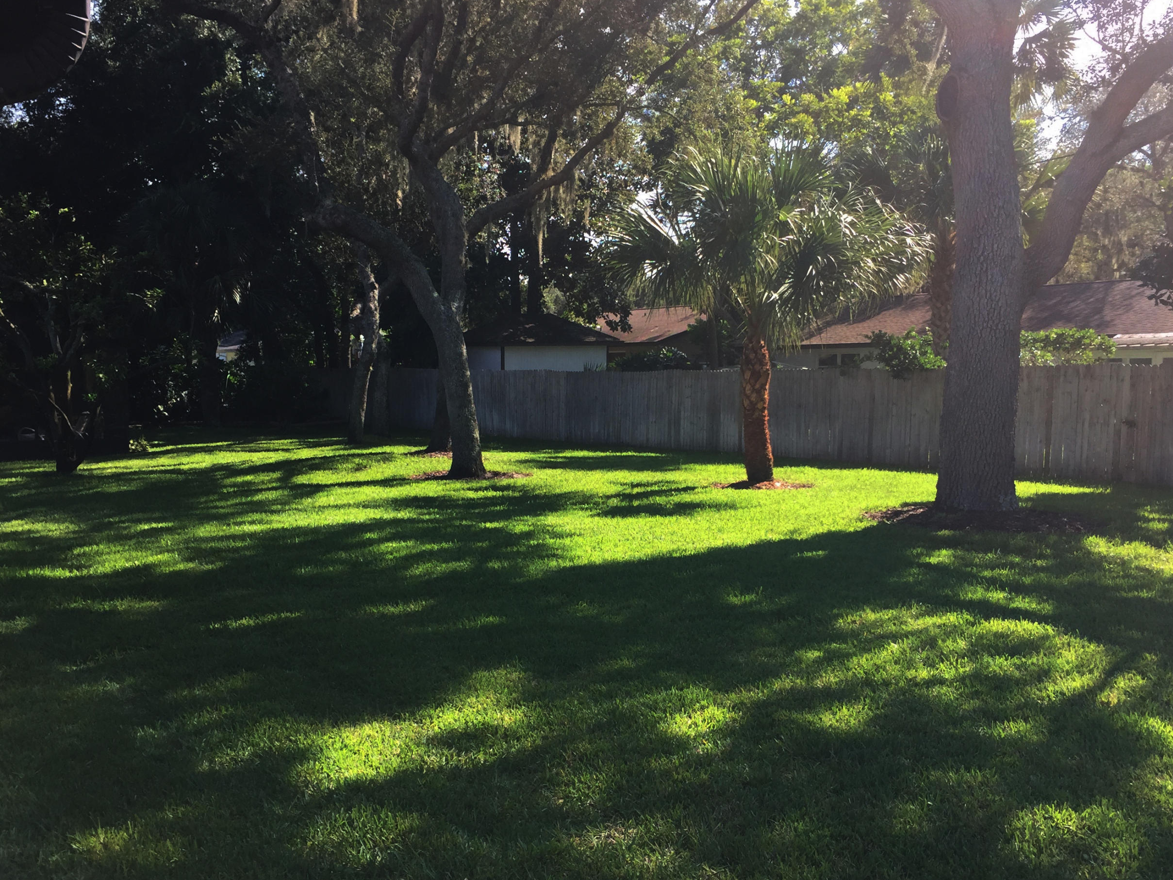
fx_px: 1220
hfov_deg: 51.4
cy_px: 513
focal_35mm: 36
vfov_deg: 39.5
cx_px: 584
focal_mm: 4.15
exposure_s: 1/549
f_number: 2.2
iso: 32
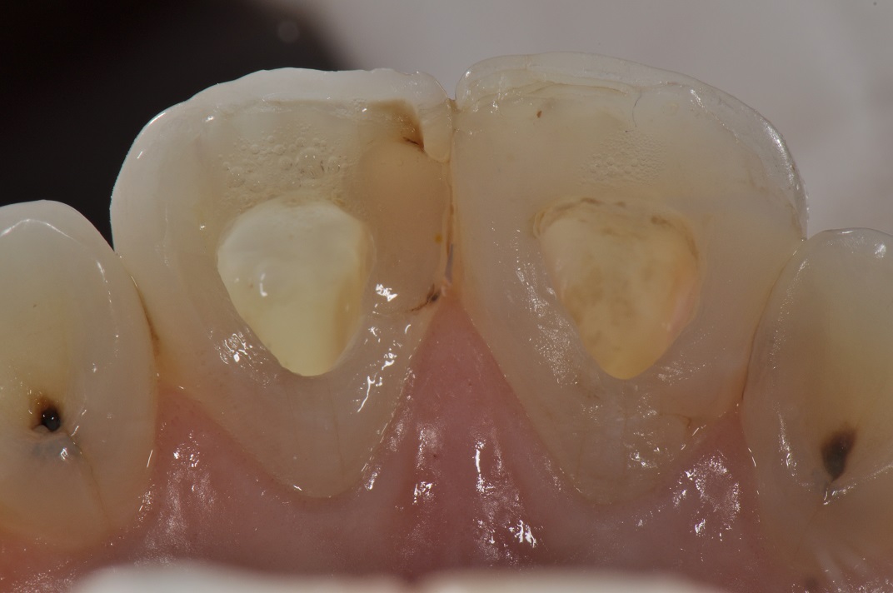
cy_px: 296
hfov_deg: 13.1
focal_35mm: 158
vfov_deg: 8.7
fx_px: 3902
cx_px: 446
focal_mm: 105
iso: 200
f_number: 32
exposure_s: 1/160
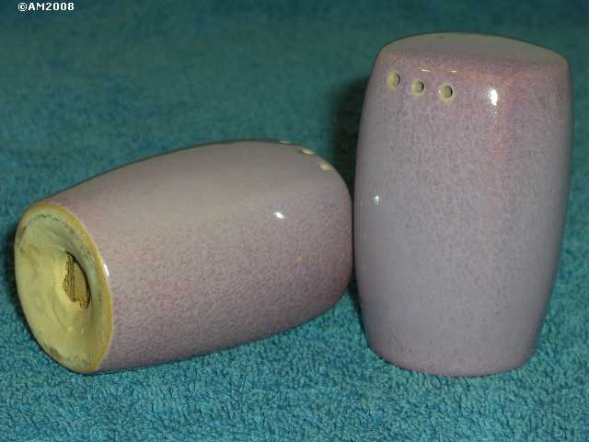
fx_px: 1940
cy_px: 221
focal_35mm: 114
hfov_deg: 17.3
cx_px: 294
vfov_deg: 13.0
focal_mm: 23.7
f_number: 10.8
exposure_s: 1/30
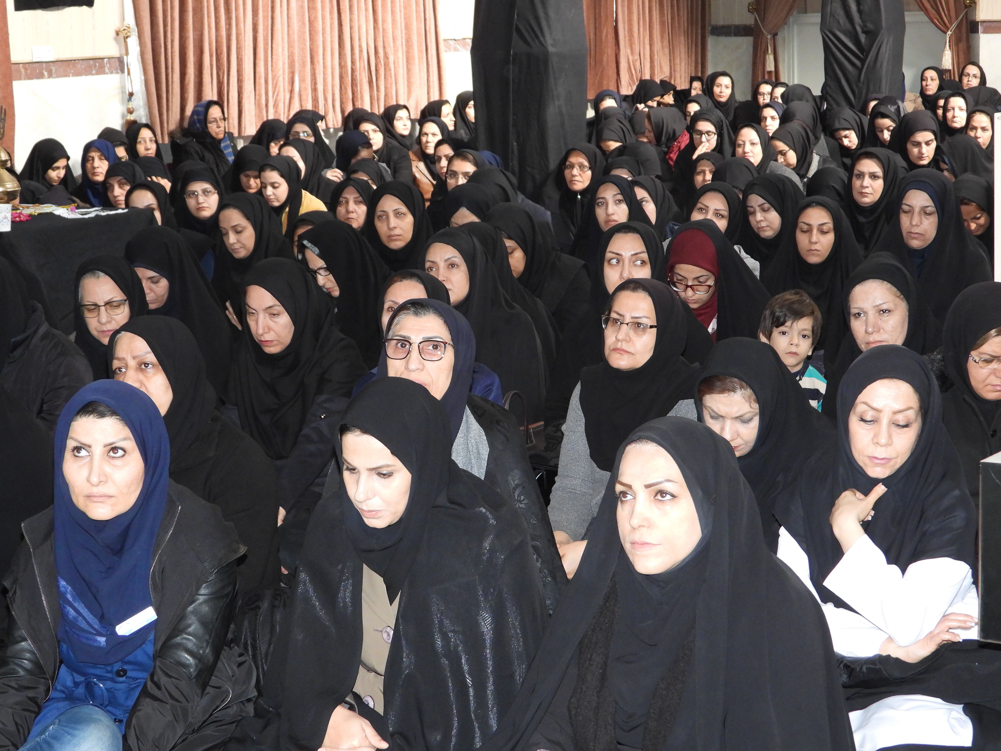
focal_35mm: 80
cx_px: 500
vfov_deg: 18.4
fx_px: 2313
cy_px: 376
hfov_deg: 24.4
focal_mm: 14.4
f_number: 3.5
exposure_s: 1/60
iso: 500
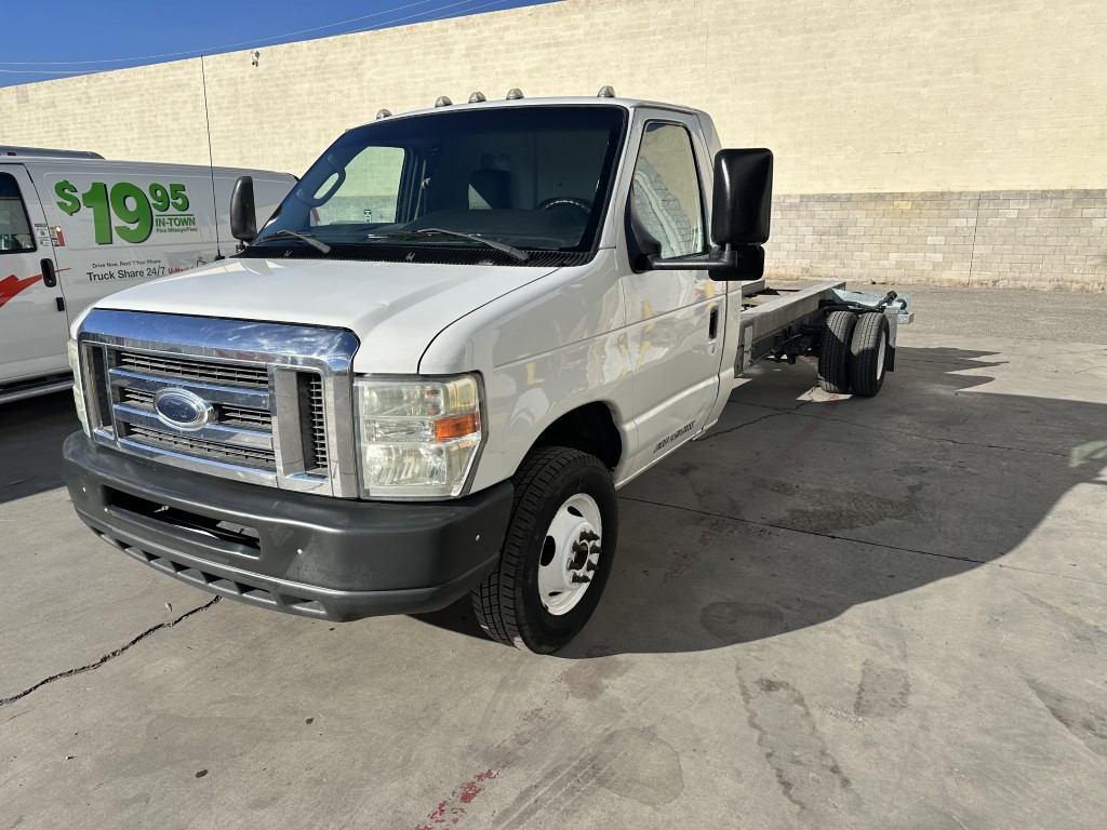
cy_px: 415
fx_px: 768
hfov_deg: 71.6
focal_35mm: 24
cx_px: 554
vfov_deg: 56.8
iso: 80
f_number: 1.78
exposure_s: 1/5525
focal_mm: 6.86
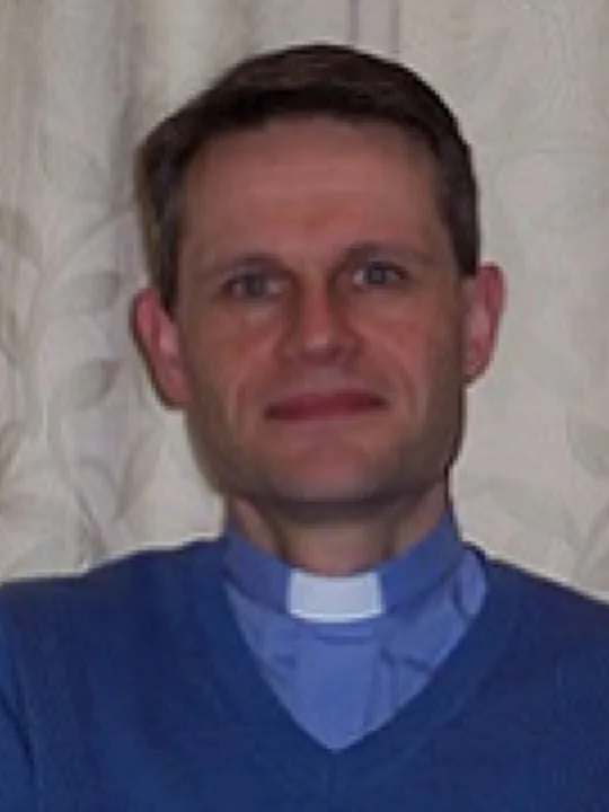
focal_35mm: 111
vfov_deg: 17.7
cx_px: 304
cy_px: 406
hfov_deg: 13.3
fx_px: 2604
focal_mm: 16.8
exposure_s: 1/90
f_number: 4.8
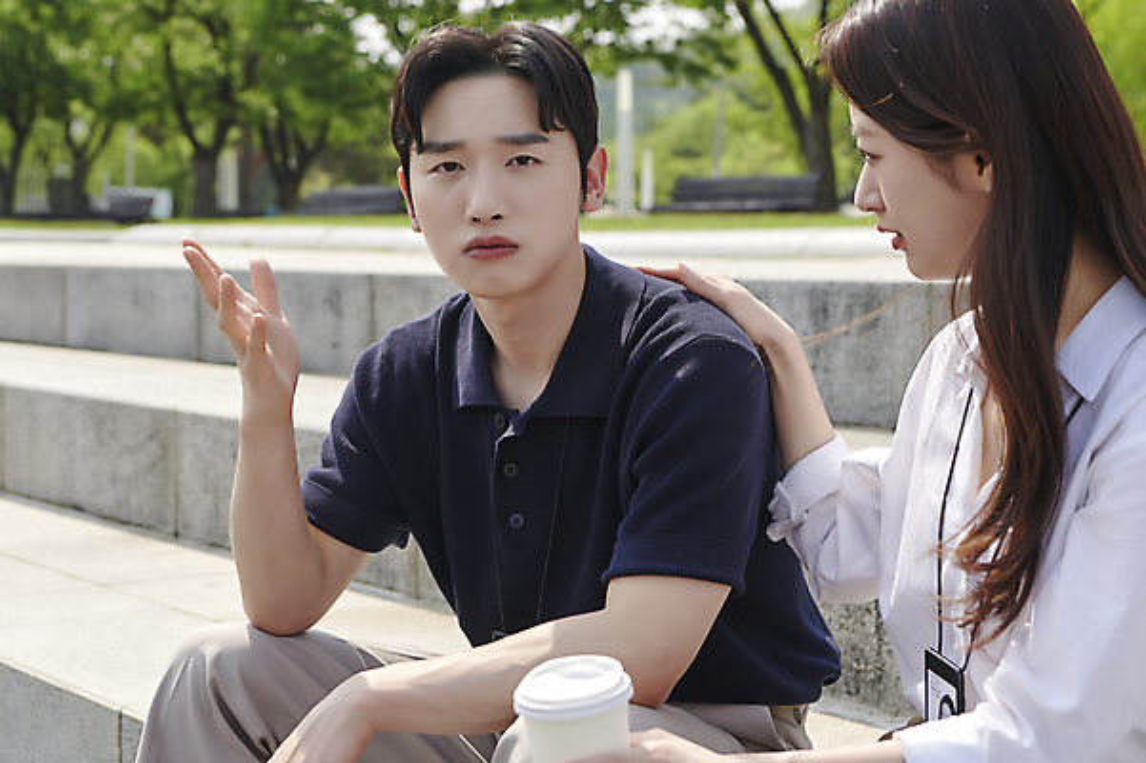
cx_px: 573
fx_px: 1973
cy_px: 382
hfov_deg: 32.4
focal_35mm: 62
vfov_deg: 21.9
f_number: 5.6
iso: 160
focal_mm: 52
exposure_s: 1/500
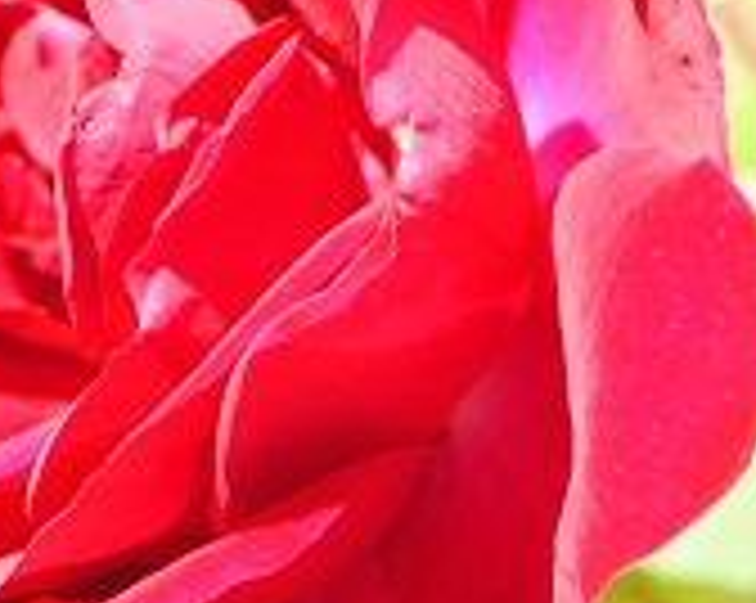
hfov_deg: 1.7
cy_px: 308
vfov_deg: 1.4
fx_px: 25567
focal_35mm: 1144
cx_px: 76
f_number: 5
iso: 100
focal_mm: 170
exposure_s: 1/80
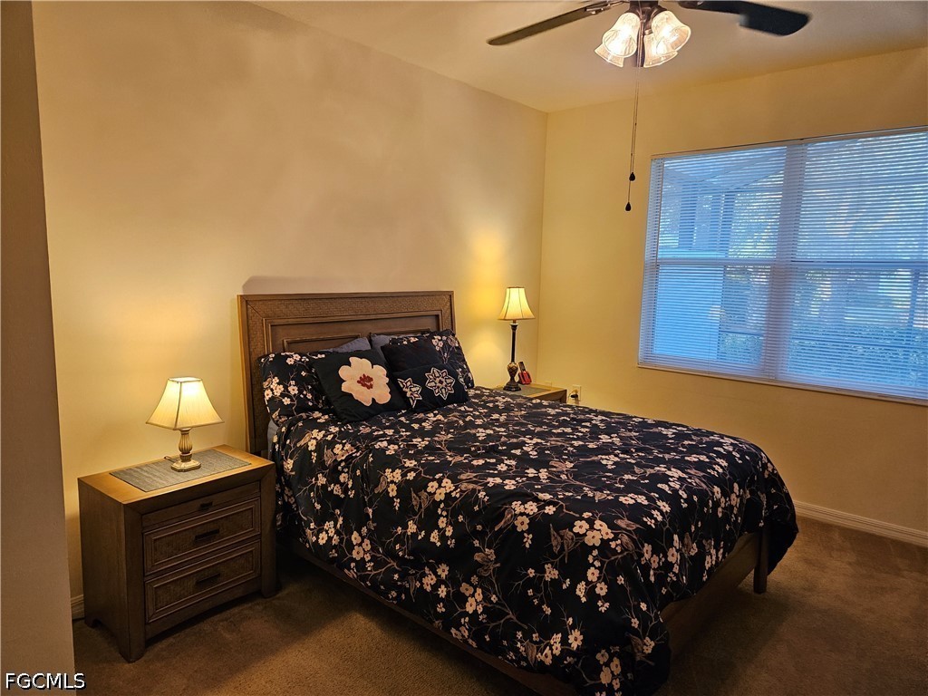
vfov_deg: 58.9
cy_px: 348
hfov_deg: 73.9
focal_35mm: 23
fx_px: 617
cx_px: 464
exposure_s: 1/120
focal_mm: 5.4
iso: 320
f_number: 1.8
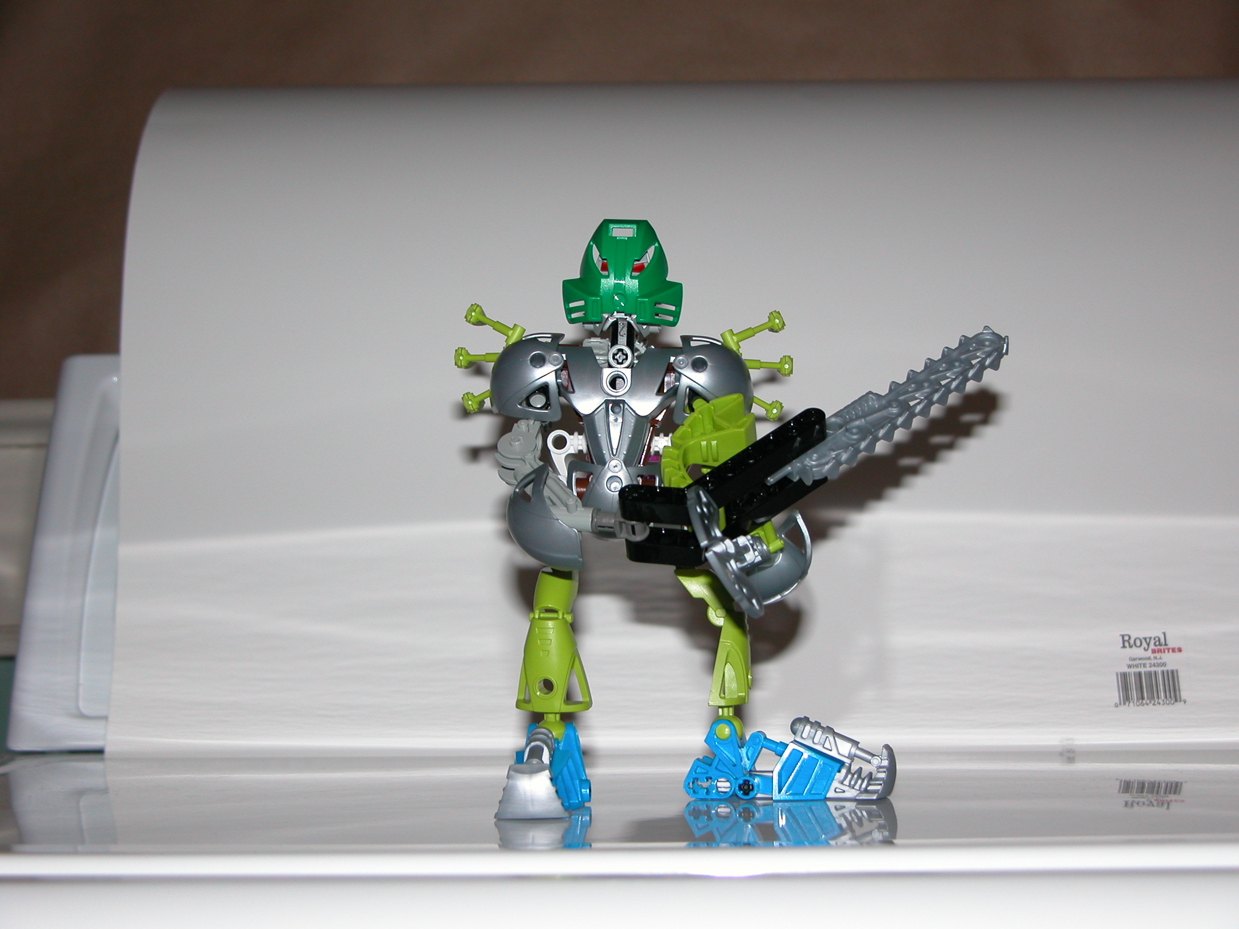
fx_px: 2362
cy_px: 464
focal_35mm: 66
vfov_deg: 22.3
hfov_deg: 29.4
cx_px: 620
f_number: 3.2
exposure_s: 1/125
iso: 100
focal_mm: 16.8
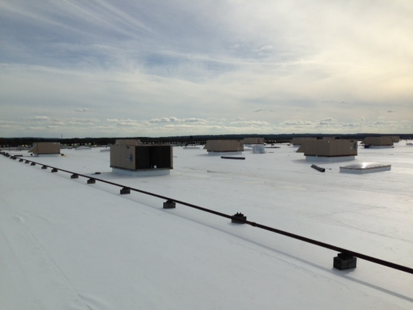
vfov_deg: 43.0
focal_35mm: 33
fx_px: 394
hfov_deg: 55.3
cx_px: 206
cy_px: 155
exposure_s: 1/4926
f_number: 2.4
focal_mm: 4.12
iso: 50
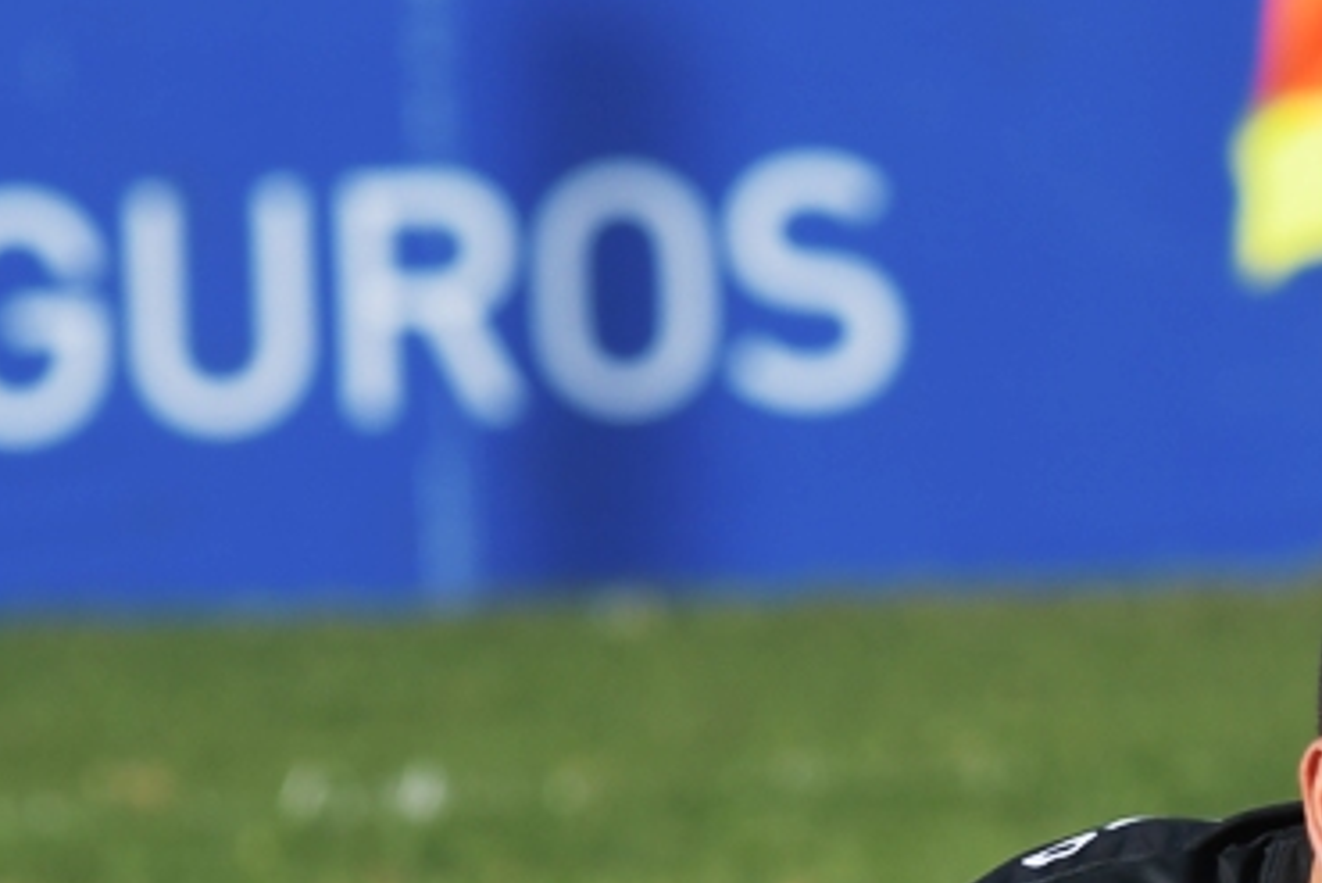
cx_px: 1476
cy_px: 1099
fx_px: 60943
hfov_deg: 1.2
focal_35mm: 1659
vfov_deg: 0.8
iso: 250
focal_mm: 400
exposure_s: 1/640
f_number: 10
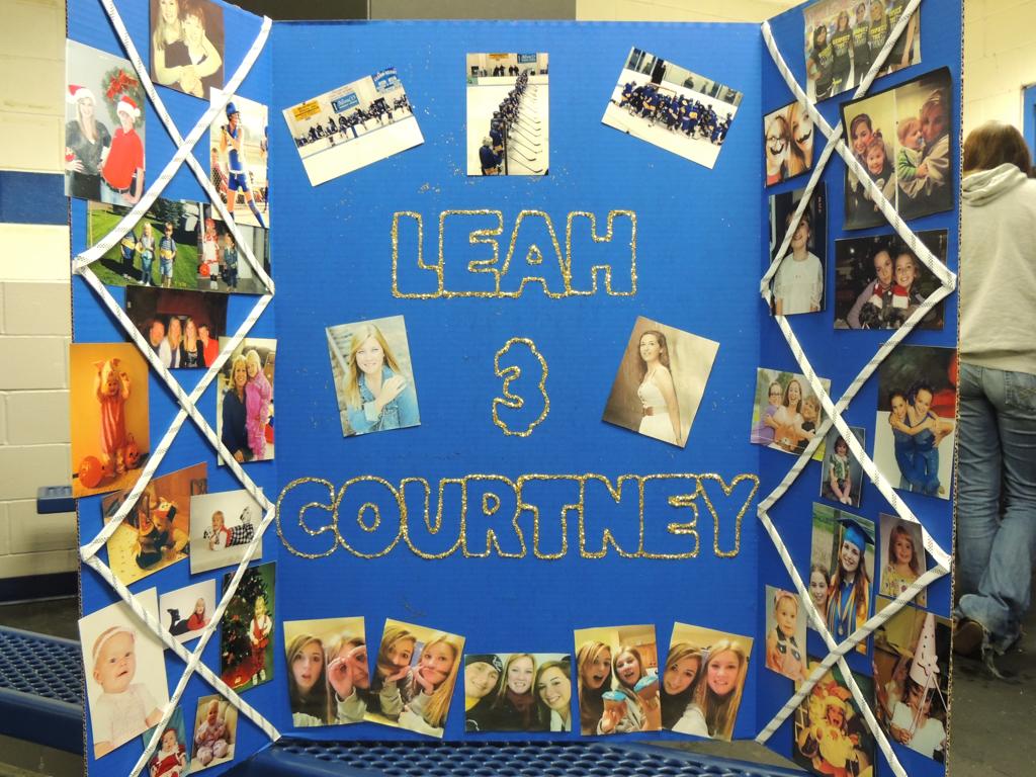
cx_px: 518
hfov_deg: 55.4
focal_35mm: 33
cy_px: 388
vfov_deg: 42.9
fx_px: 988
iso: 400
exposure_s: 1/15
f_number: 3.2
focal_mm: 5.8
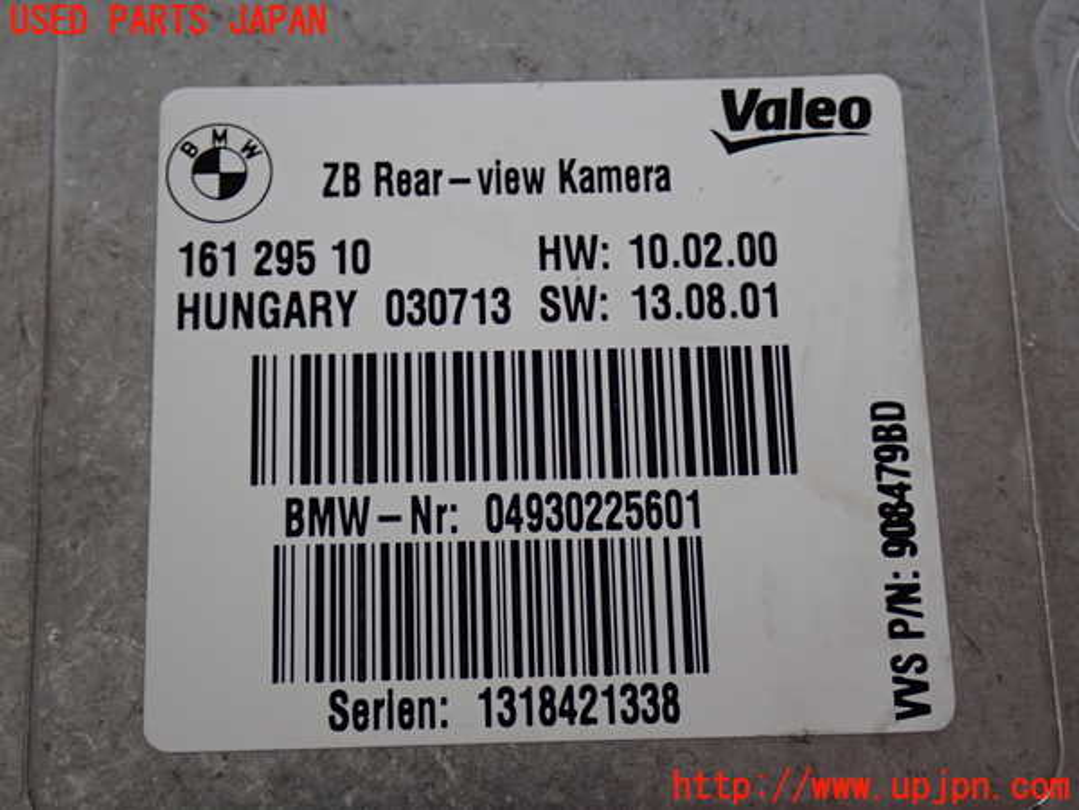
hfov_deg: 35.5
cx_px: 540
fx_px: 1683
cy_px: 405
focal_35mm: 54
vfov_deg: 27.0
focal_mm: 9.65
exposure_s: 1/50
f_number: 3.3
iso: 250
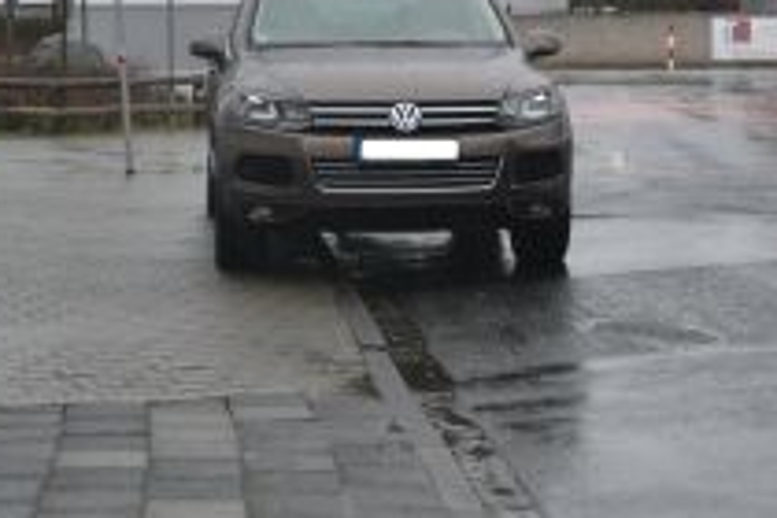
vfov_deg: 13.2
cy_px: 85
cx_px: 585
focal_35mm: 103
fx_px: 2223
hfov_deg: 19.7
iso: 320
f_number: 5.6
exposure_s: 1/125
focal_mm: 24
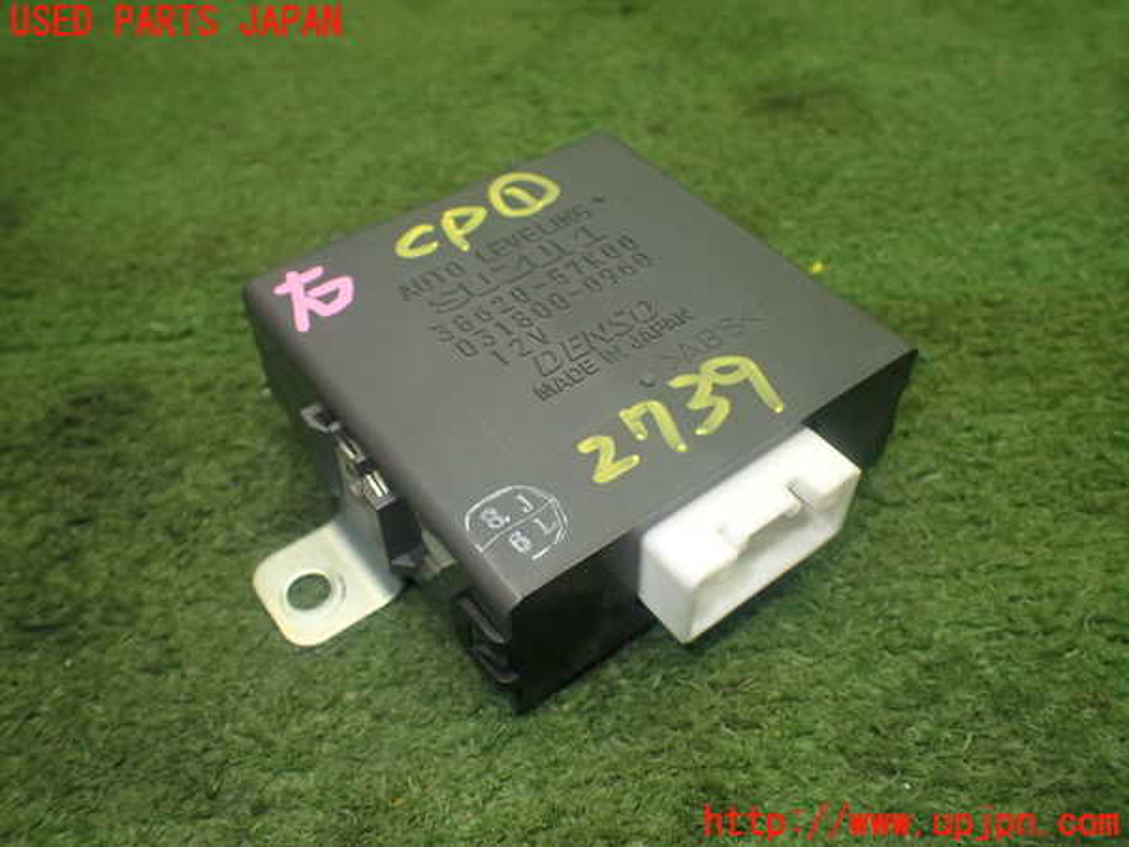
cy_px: 424
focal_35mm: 30
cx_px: 564
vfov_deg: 46.8
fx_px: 978
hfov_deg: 60.0
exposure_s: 1/125
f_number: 2.3
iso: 320
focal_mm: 5.4
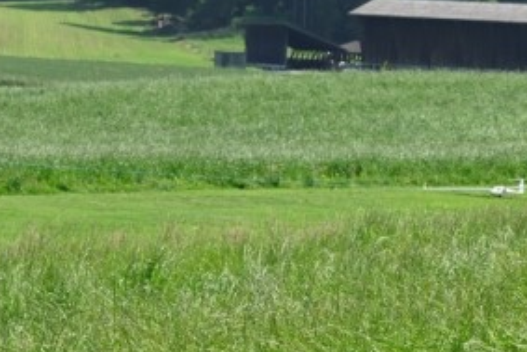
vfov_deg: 6.4
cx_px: 119
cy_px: 117
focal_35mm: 216
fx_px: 3163
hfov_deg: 9.5
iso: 320
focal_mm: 68
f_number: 8
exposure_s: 1/800
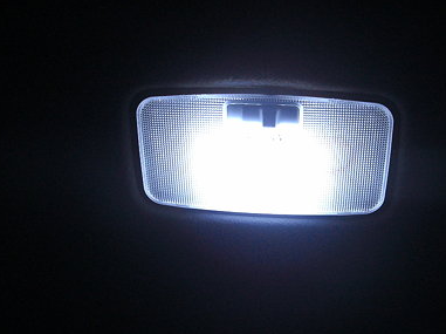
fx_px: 579
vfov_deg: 32.1
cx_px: 253
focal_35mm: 45
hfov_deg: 42.0
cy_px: 178
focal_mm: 7.9
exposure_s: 1/320
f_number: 2.8
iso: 800
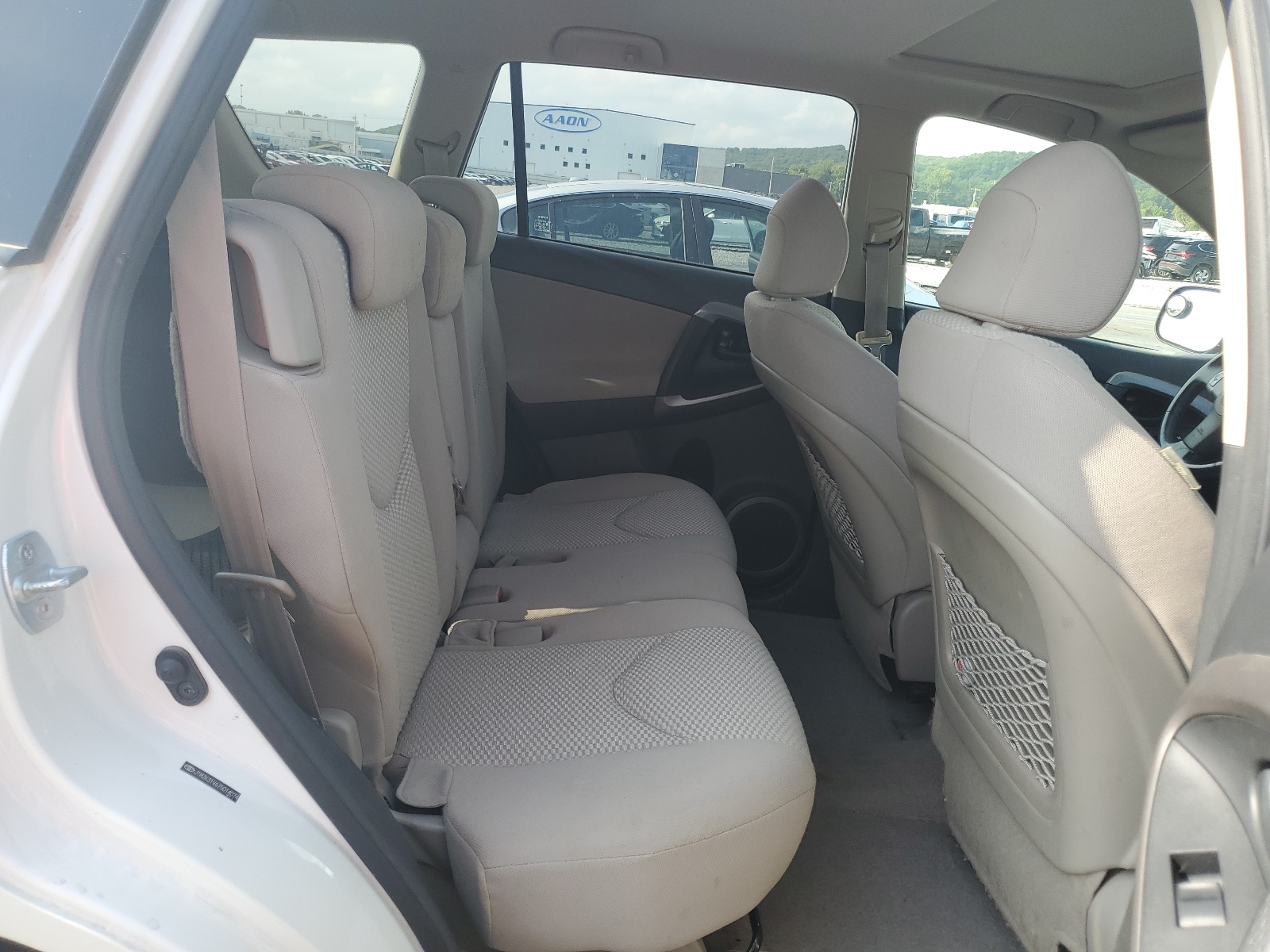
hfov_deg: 67.3
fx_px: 954
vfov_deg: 53.1
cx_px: 635
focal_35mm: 26
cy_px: 476
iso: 50
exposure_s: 1/526
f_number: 1.5
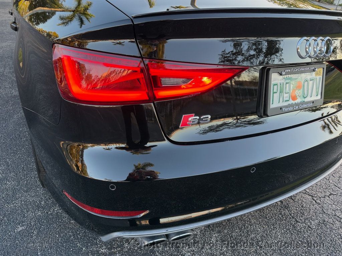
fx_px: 237
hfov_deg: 71.6
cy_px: 128
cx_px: 171
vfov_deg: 56.8
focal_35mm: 24
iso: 80
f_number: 1.78
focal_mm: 6.76
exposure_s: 1/100
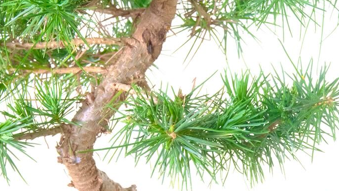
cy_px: 86
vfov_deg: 4.1
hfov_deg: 7.3
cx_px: 195
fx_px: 2652
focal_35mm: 295
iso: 2000
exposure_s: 1/13
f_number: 13
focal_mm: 99.8
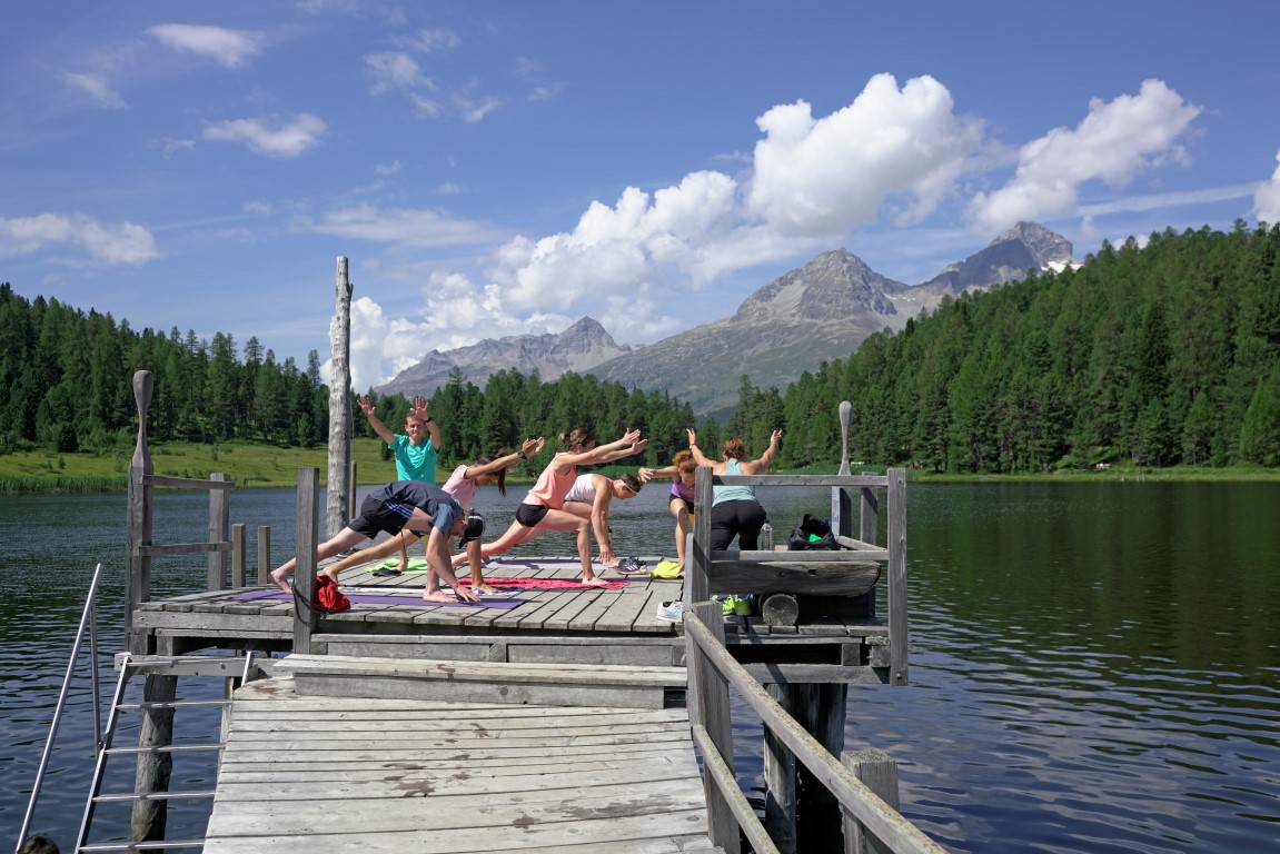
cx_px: 640
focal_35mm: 35
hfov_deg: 54.4
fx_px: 1245
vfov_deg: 37.9
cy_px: 427
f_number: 6.3
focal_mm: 35
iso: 200
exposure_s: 1/1000
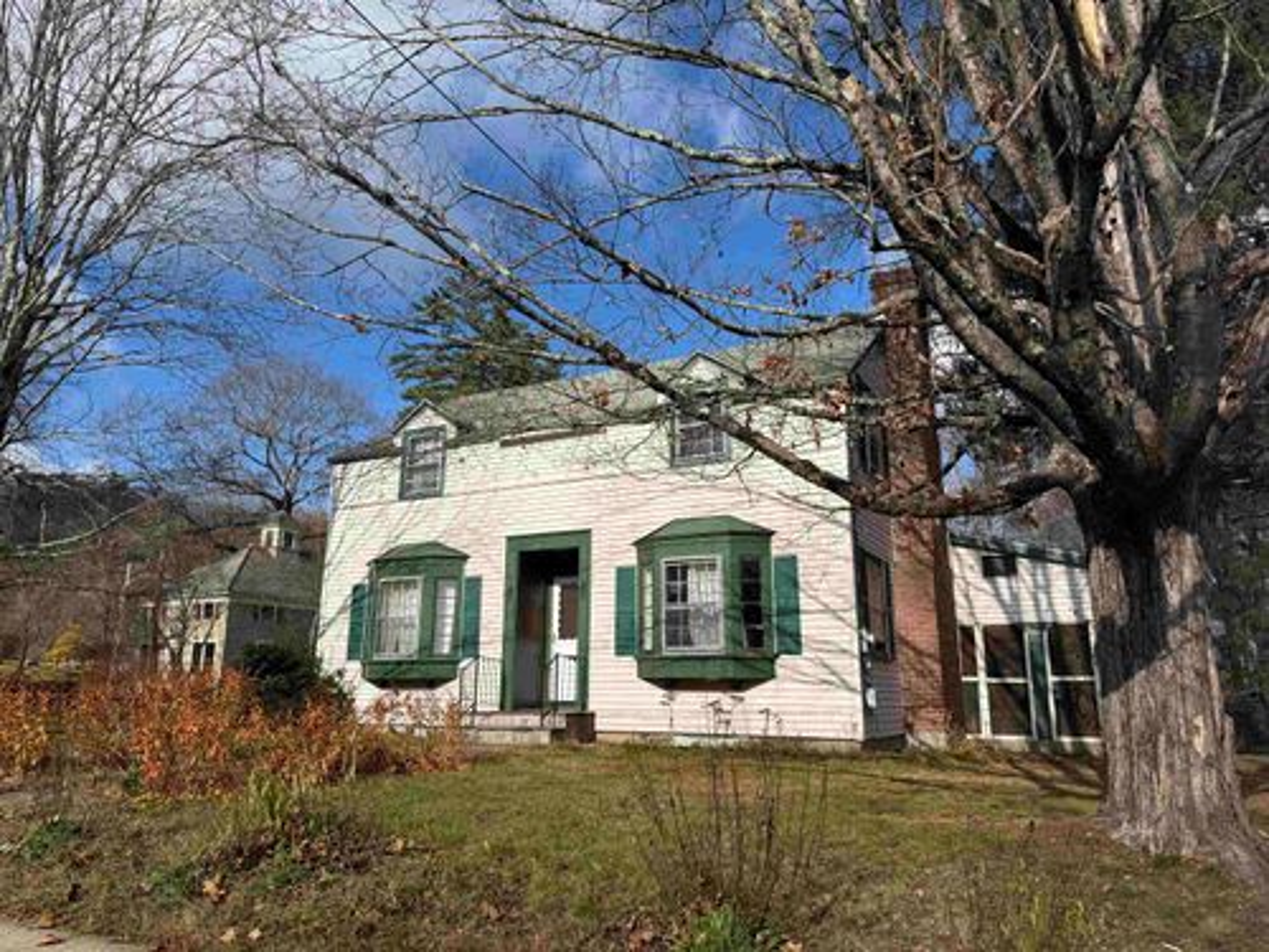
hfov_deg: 71.6
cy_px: 476
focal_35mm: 24
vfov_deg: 56.8
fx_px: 880
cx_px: 634
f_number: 1.78
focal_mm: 6.76
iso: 80
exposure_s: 1/5714
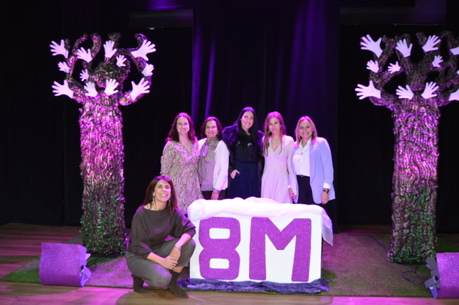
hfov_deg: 67.4
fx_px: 344
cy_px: 152
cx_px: 230
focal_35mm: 27
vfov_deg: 47.9
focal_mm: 18
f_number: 3.5
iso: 500
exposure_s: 1/60
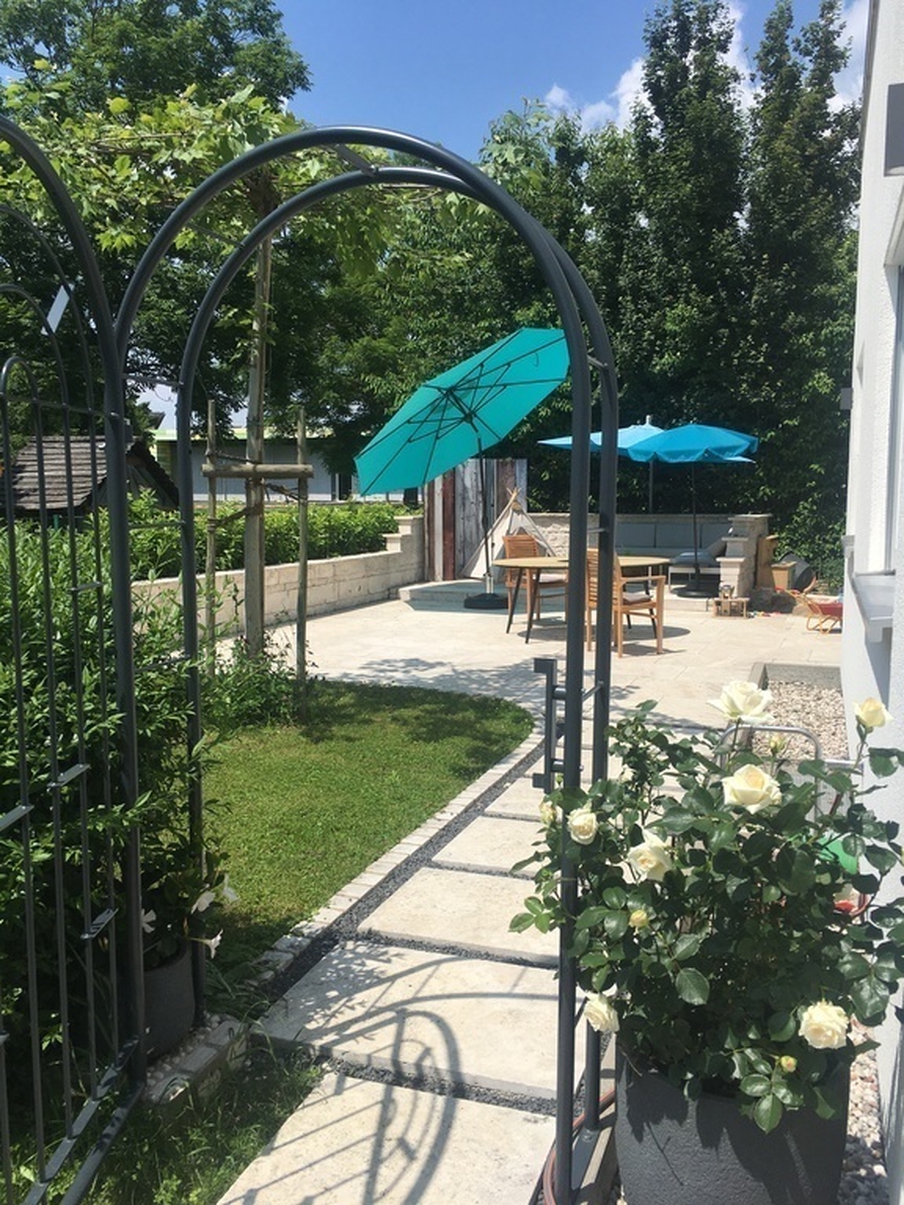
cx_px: 452
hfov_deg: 48.2
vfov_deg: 61.7
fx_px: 1010
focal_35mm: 29
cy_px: 602
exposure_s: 1/2959
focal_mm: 4.15
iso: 25
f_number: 2.2
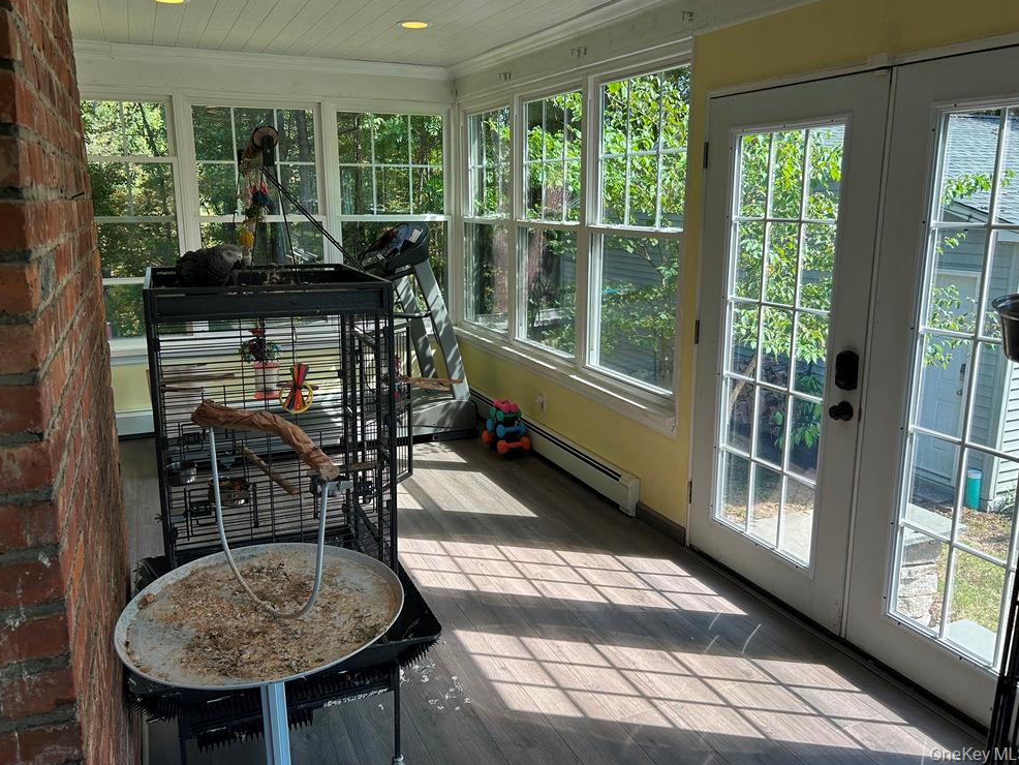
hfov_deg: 65.3
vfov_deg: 51.4
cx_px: 505
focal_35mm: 27
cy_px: 370
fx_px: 795
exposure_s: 1/460
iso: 64
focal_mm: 5.7
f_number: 1.5
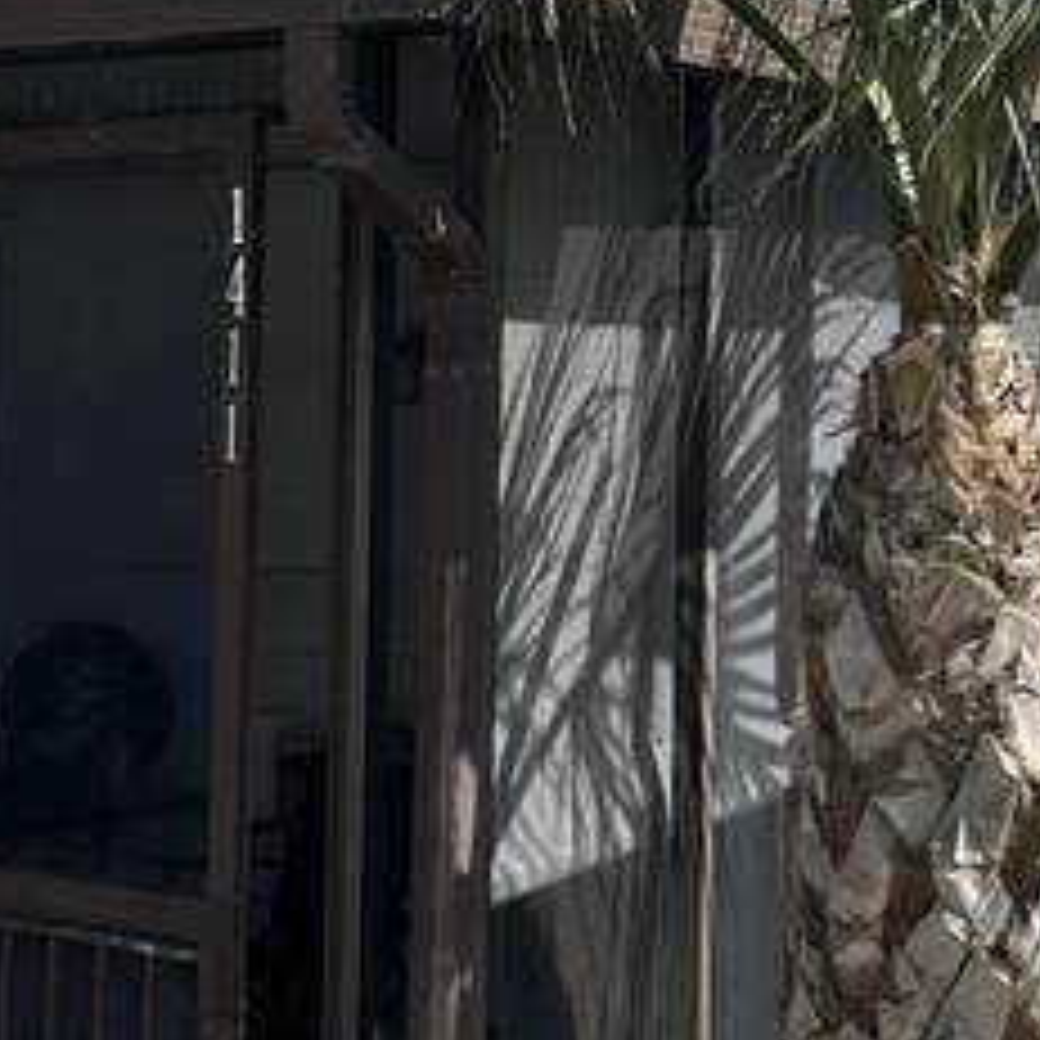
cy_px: 441
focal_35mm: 88
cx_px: 558
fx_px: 2991
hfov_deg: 19.7
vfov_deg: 19.7
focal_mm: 6.86
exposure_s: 1/3472
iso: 80
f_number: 1.78
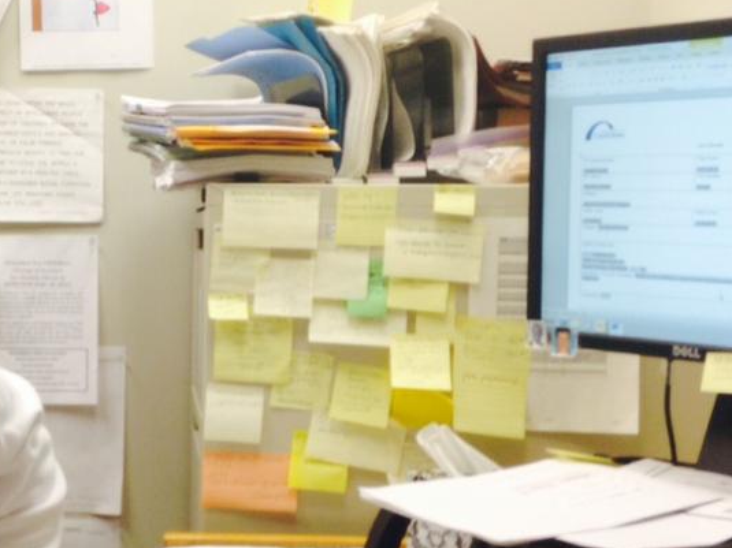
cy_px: 336
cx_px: 111
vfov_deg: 19.9
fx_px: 1564
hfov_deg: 25.7
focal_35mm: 74
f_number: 2.4
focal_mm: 4.12
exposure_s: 1/20
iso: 50
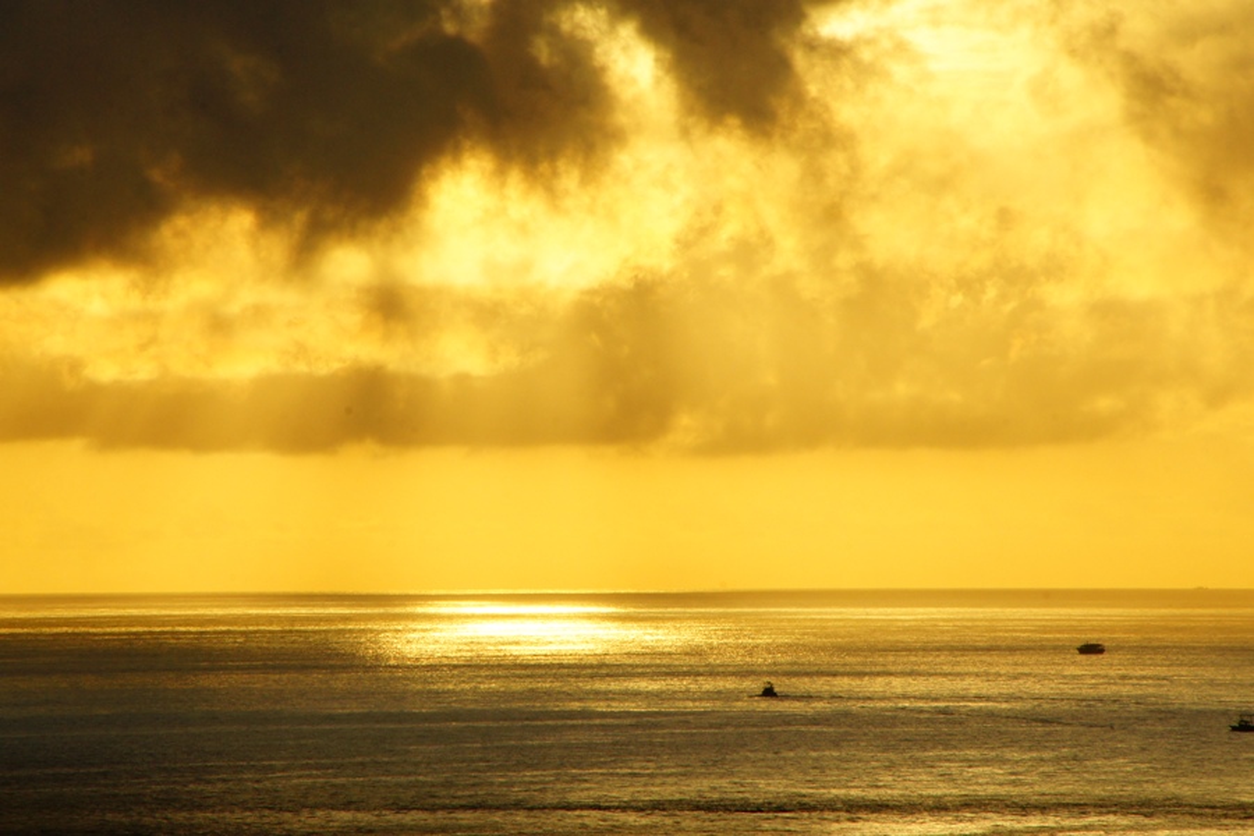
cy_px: 418
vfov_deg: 3.7
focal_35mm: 375
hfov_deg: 5.5
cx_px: 627
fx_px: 13061
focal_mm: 250
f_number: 22
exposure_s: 1/400
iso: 500
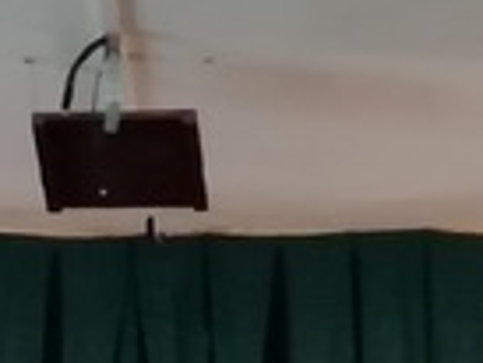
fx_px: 2653
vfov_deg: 7.1
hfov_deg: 10.4
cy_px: 1033
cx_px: 321
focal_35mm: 190
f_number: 2.2
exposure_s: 1/25
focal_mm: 3.46
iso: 400
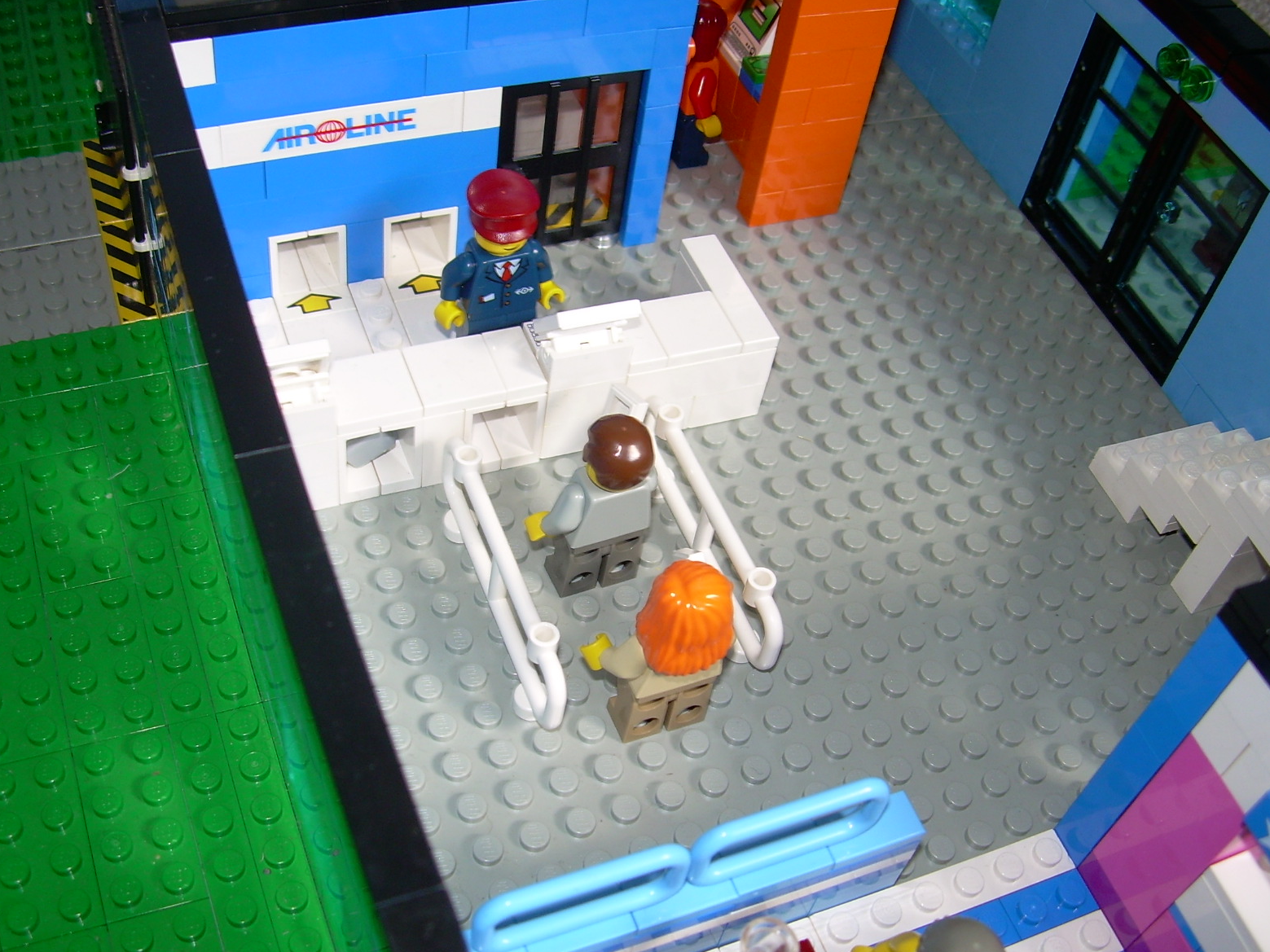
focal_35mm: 39
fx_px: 1431
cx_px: 642
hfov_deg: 47.9
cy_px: 467
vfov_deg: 36.8
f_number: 2.8
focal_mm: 6.3
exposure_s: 1/30
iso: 50
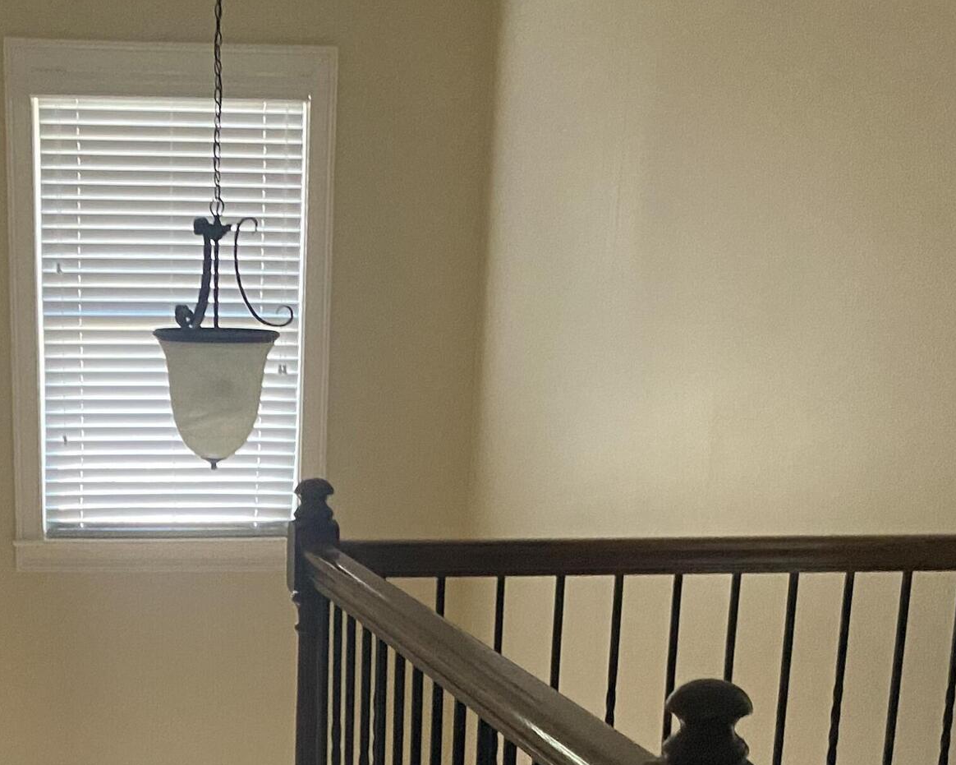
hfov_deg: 27.8
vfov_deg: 21.4
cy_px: 887
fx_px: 1896
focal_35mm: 67
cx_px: 222
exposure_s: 1/49
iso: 500
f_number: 1.8
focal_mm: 4.25
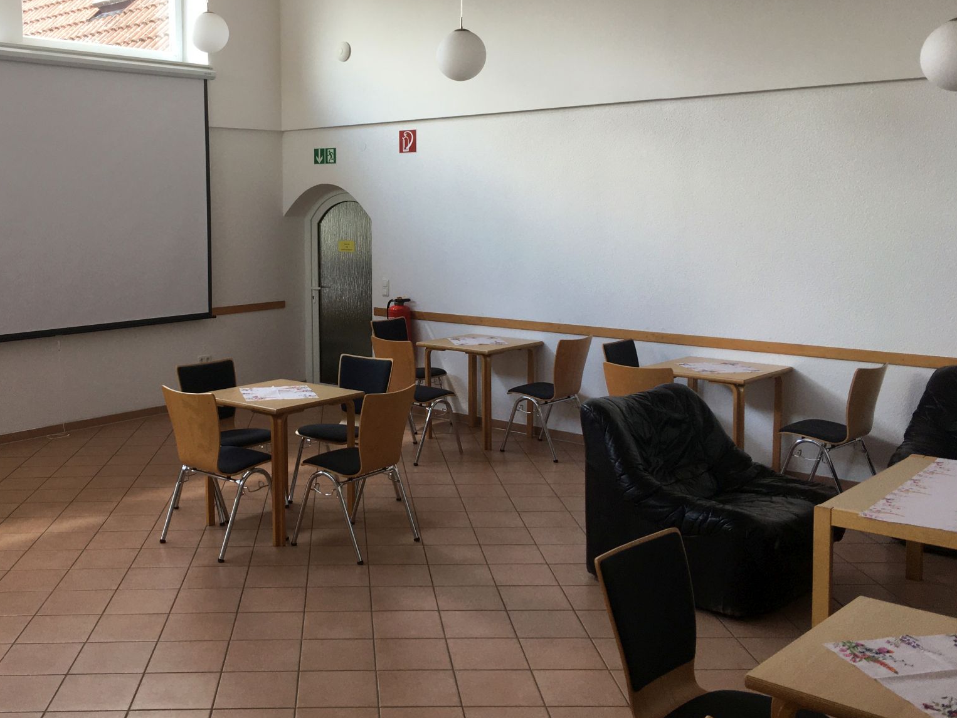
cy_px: 280
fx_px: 1051
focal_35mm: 38
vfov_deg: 37.6
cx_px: 338
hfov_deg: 48.3
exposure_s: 1/100
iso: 40
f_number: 2.2
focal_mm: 4.15
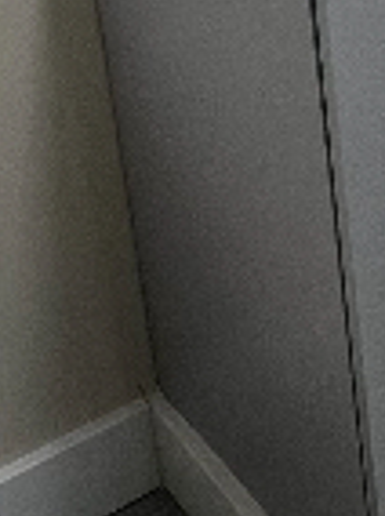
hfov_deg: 14.9
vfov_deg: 18.8
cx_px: 527
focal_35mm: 94
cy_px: -218
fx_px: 1398
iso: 100
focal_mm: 1.57
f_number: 1.8
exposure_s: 1/120
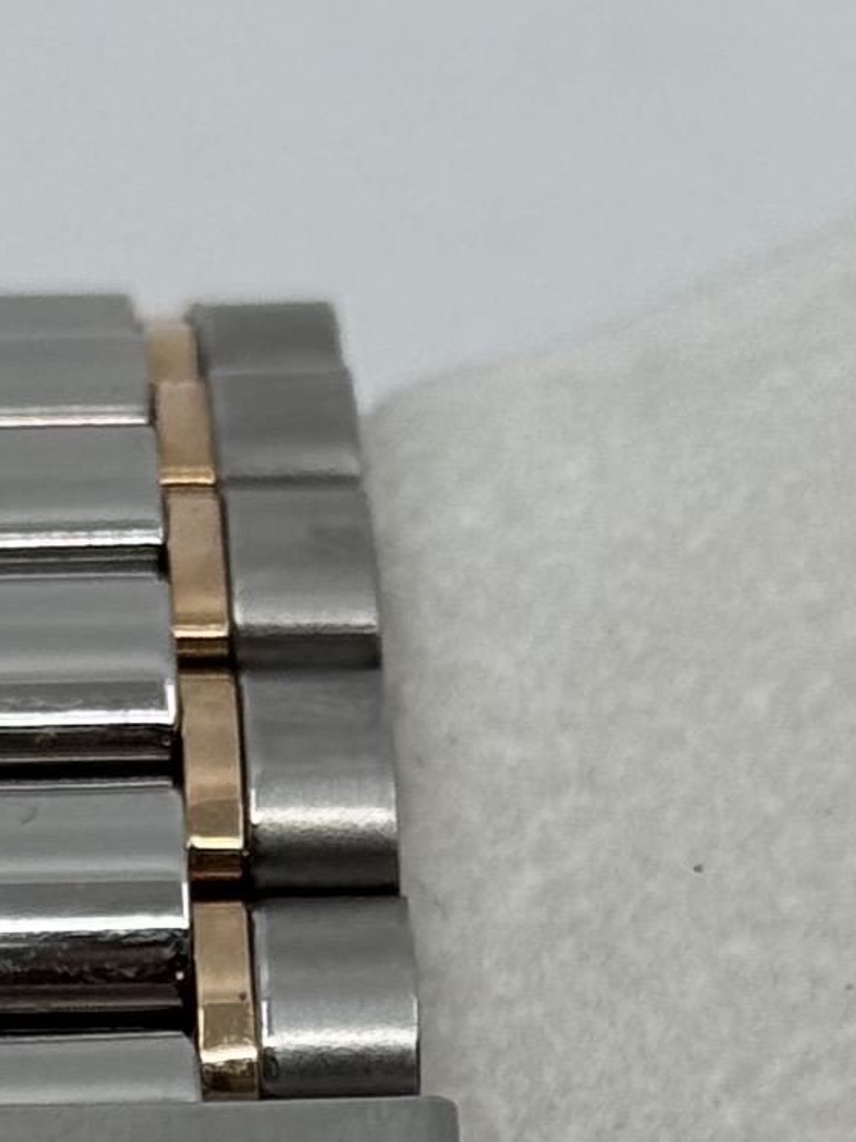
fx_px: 8542
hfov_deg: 5.7
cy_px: 1394
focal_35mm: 259
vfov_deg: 7.6
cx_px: 168
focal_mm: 6.76
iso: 64
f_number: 1.78
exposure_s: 1/488
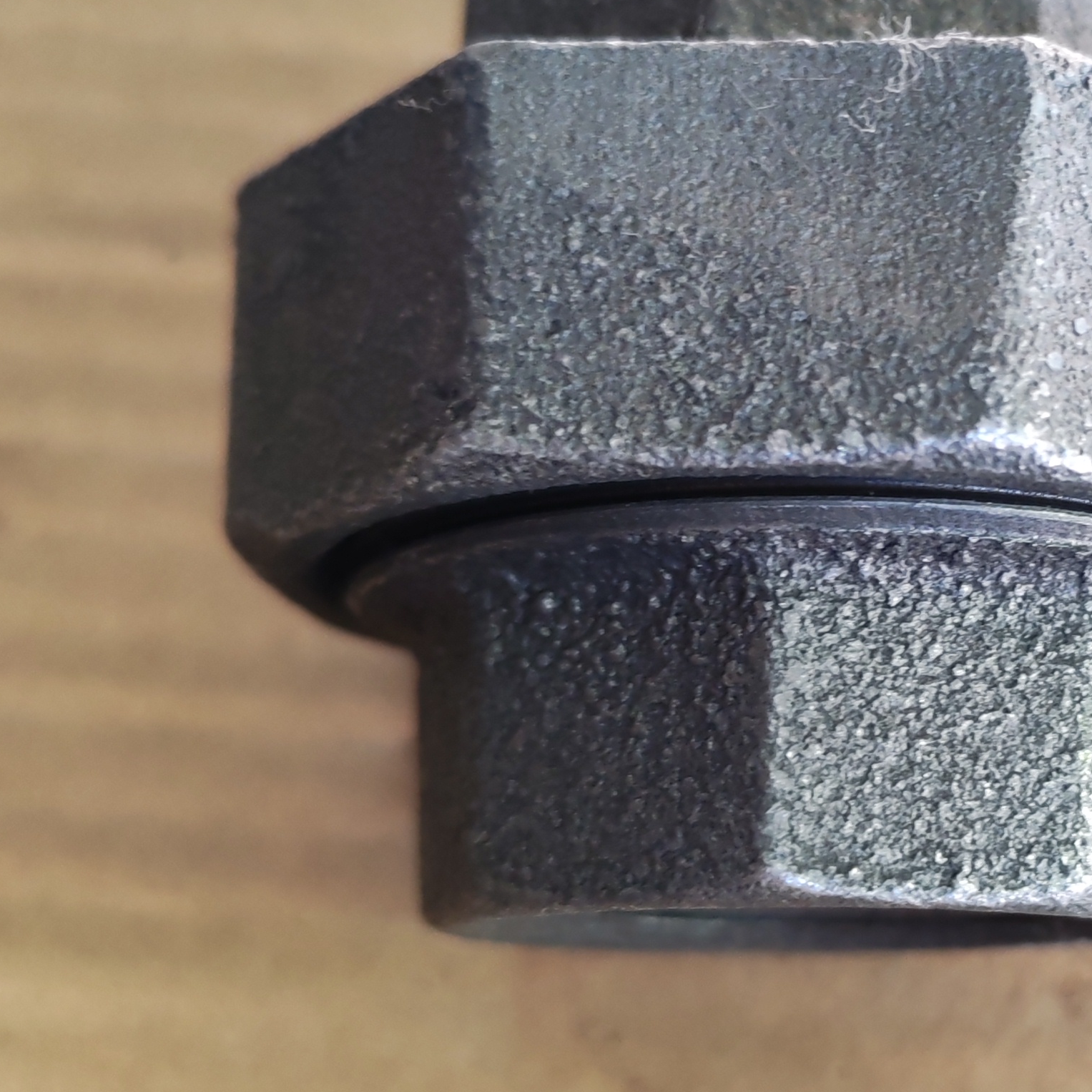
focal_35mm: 64
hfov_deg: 25.9
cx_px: 1010
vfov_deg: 26.9
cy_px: 506
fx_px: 2284
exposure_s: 1/100
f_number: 1.9
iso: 800
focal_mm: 6.12
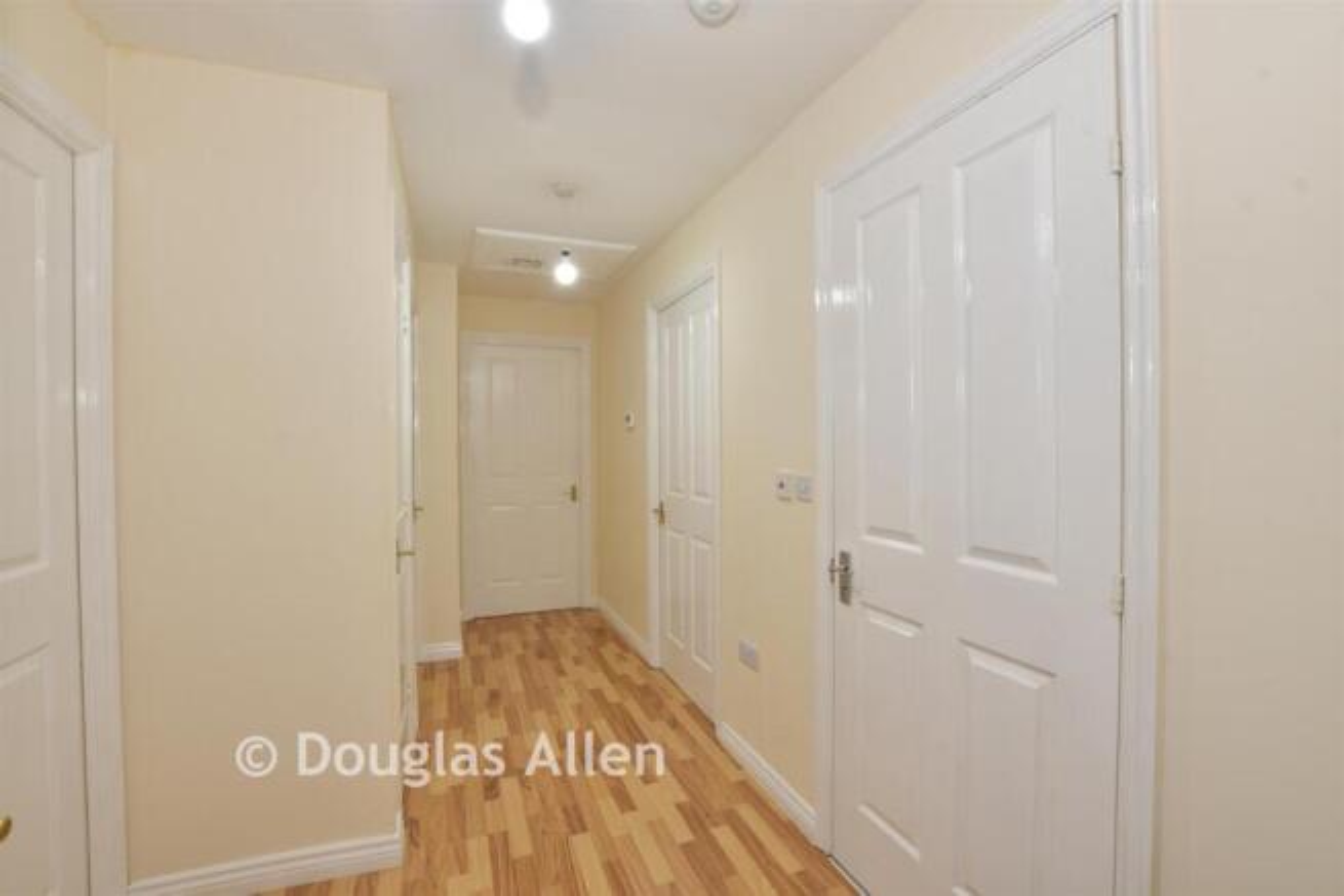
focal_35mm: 15
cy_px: 448
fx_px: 560
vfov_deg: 77.4
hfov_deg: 100.4
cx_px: 672
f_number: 8
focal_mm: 10
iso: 100
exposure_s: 1/6
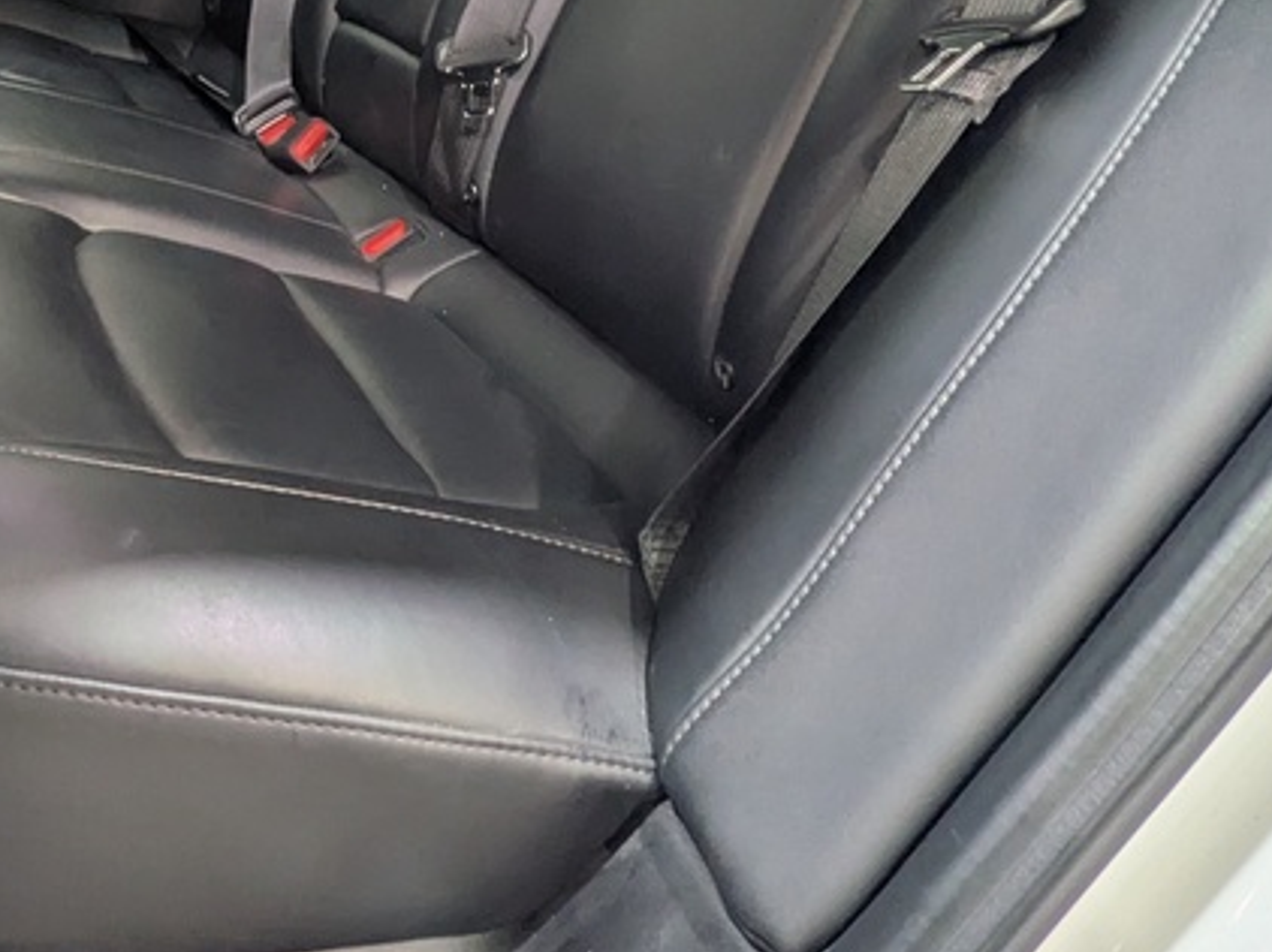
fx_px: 1249
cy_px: 18
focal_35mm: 34
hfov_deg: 47.9
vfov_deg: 37.6
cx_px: 109
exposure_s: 1/30
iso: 76
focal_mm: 1.83
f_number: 2.2
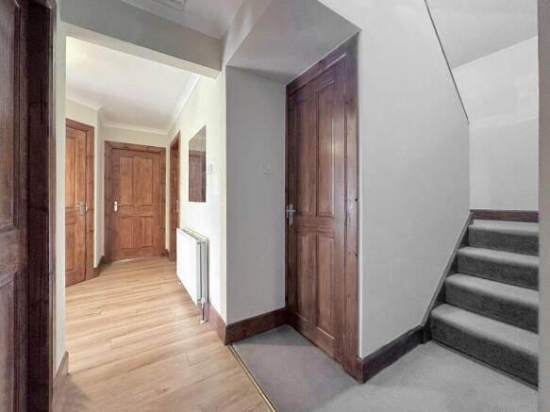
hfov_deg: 102.1
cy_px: 206
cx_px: 275
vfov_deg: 85.7
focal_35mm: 14
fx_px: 222
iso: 320
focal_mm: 2.22
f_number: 2.2
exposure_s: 1/50
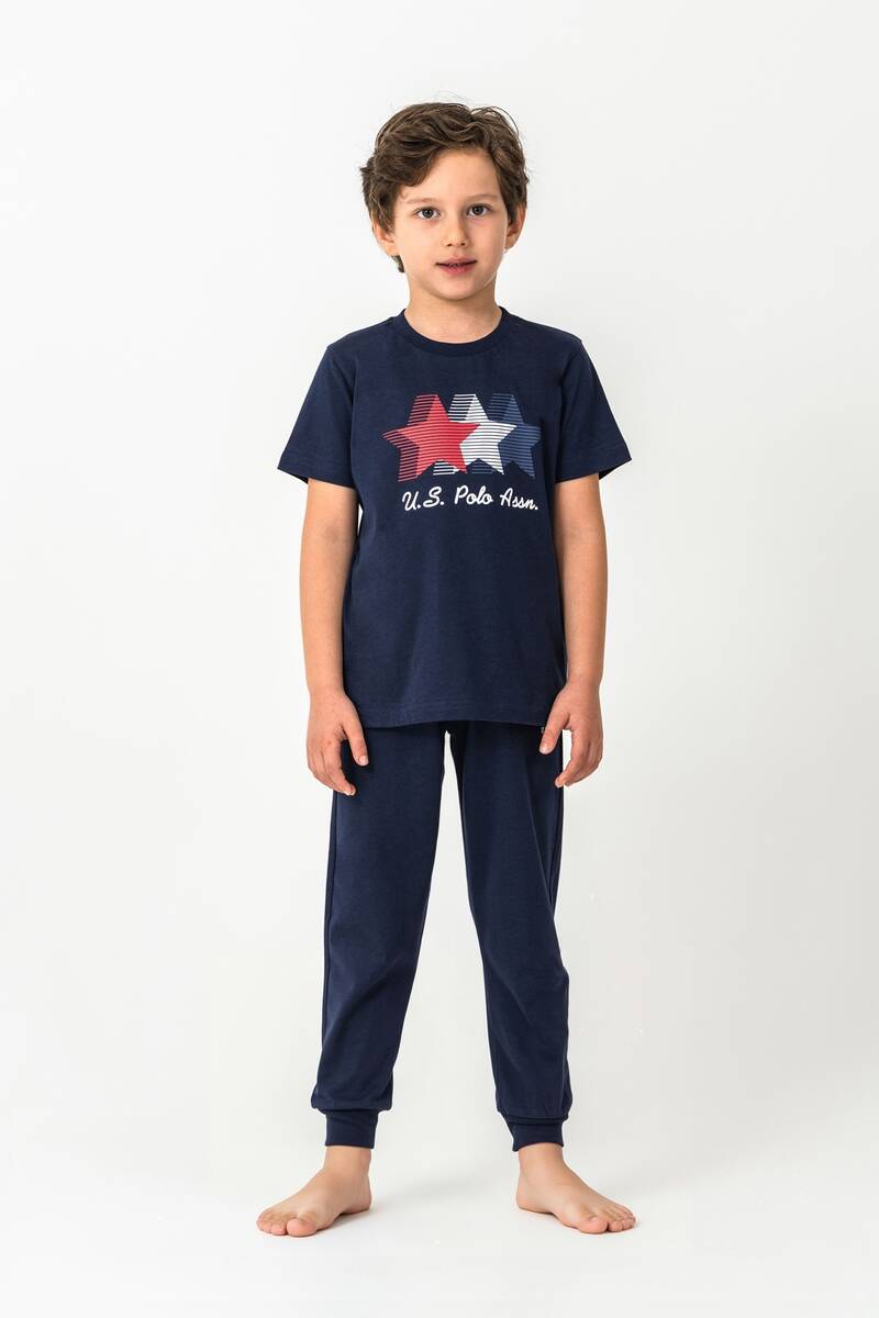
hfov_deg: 11.2
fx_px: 4468
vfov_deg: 16.8
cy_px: 659
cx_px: 440
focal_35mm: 122
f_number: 8
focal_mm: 122
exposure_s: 1/125
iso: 160
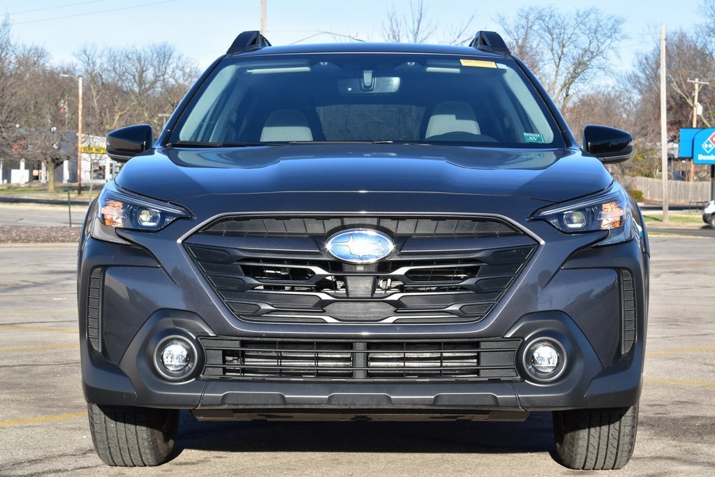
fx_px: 1639
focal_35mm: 82
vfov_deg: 16.6
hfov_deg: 24.6
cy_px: 238
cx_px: 358
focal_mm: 55
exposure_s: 1/250
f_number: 10
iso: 400
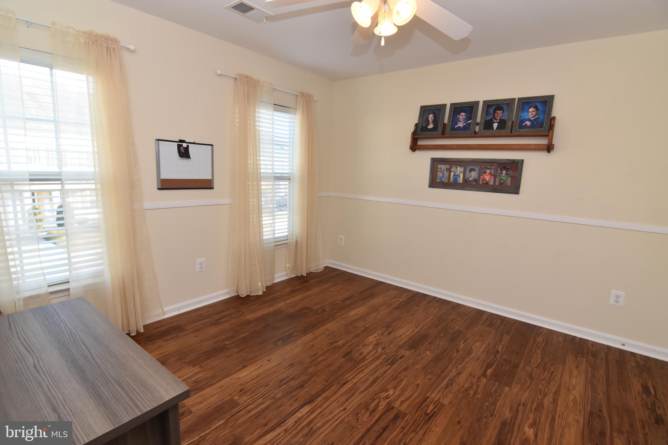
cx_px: 334
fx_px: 306
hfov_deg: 95.0
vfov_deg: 72.0
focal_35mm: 16
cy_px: 222
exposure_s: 1/100
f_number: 5
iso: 800
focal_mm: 11
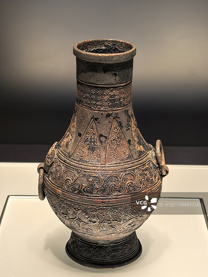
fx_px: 609
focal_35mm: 76
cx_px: 104
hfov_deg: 19.4
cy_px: 138
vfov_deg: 25.7
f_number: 2
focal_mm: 6.98
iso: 400
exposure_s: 1/33.7
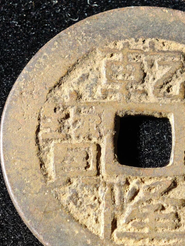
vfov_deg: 10.3
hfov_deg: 7.7
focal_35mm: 192
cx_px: 141
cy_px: 174
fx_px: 1367
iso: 320
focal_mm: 9
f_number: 2
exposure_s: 1/100
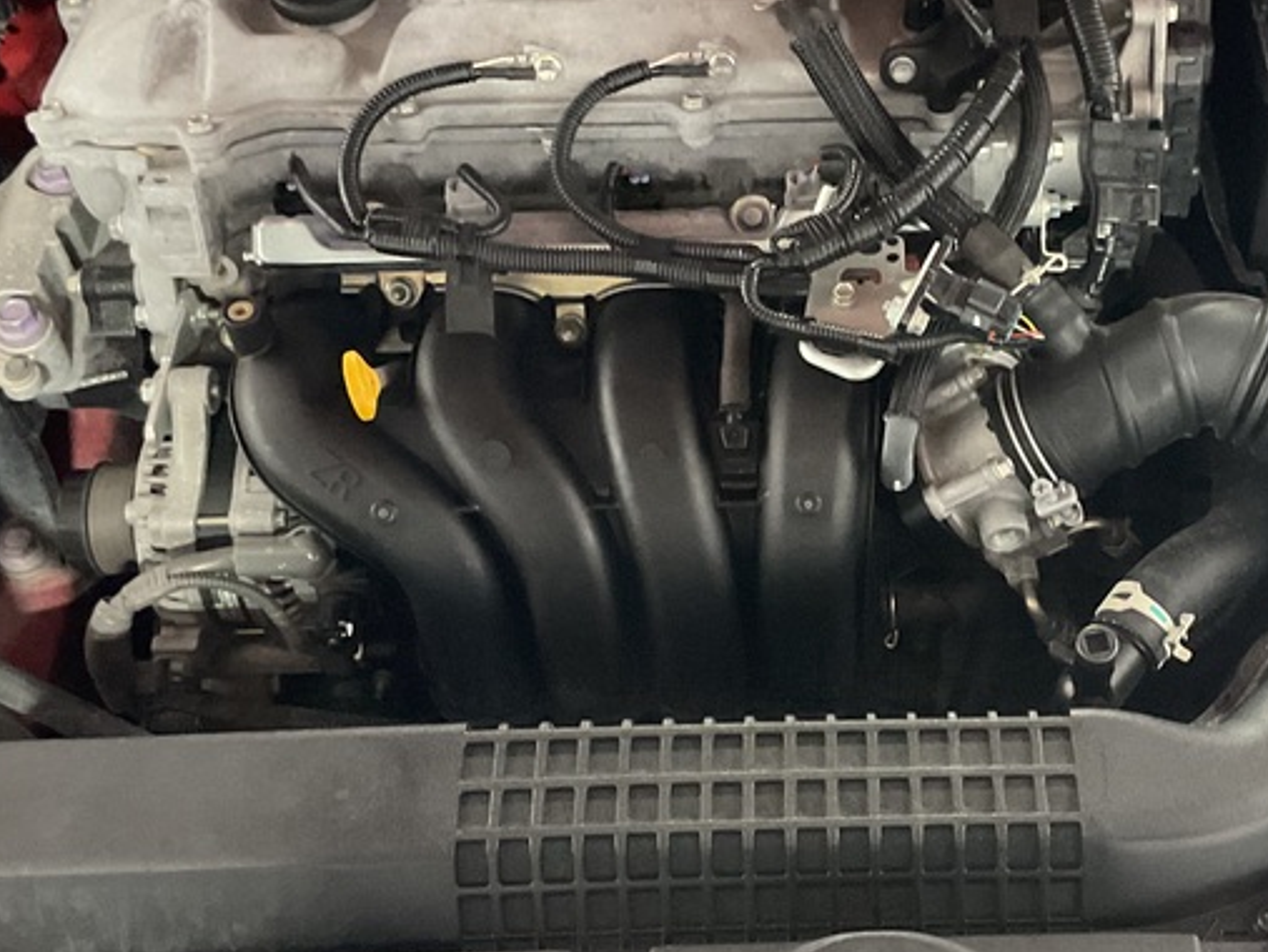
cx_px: 860
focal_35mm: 55
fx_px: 2016
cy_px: 458
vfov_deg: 26.6
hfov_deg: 34.6
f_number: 1.8
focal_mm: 3
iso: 400
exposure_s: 1/30
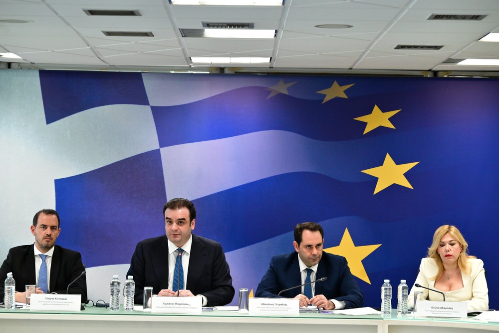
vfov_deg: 11.9
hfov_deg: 17.8
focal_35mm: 115
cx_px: 250
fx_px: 1594
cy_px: 166
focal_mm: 115
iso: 8000
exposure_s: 1/400
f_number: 4.5
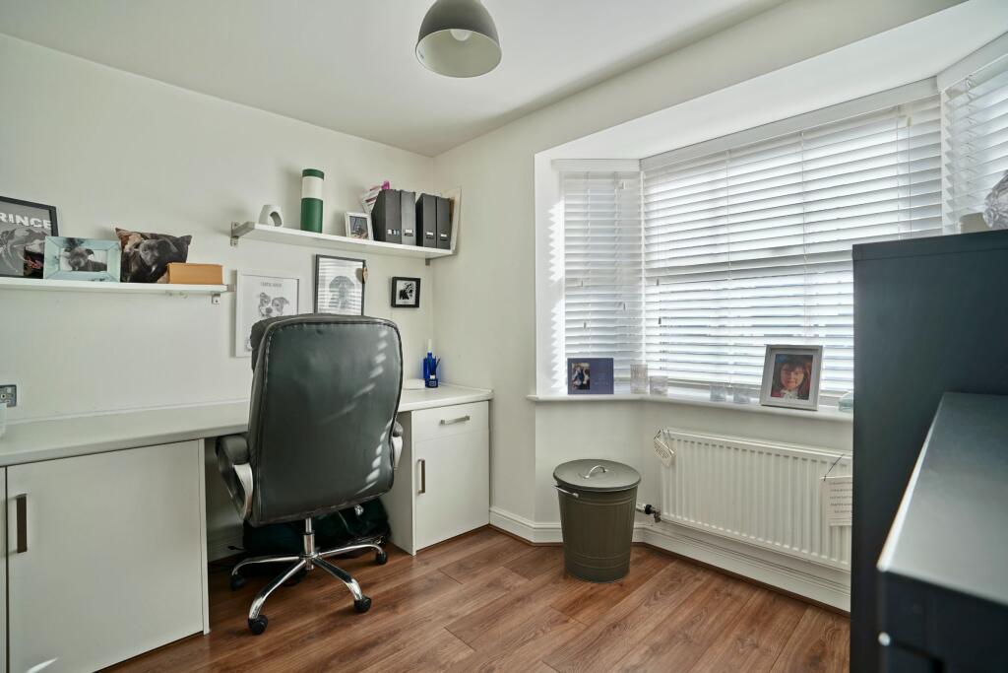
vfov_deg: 73.8
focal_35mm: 16
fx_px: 448
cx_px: 504
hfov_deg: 96.7
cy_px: 336
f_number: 4.5
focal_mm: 16
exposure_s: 1/80
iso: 100
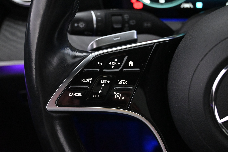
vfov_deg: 27.3
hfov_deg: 40.0
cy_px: 76
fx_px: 313
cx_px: 114
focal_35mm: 50
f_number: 5
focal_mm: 33
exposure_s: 1/50
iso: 9000
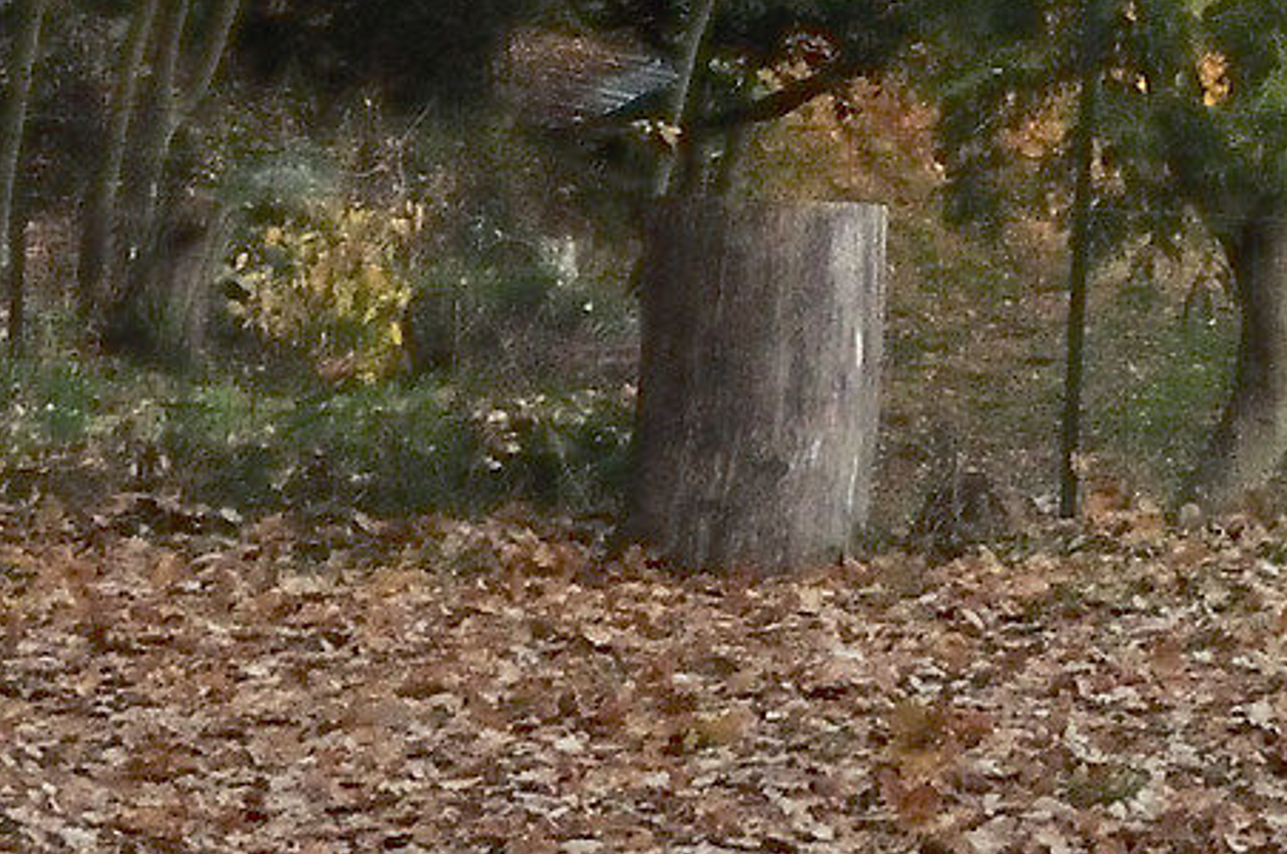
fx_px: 6818
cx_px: 1725
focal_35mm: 191
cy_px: -865
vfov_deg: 6.9
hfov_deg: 10.5
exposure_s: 1/80
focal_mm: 24
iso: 1000
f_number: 9
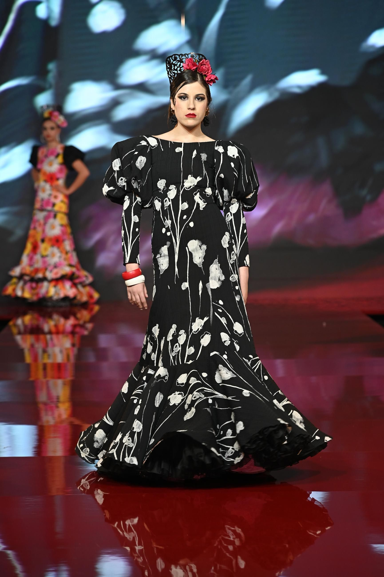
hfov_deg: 12.2
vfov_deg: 18.3
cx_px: 192
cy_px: 288
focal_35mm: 112
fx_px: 1794
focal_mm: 112
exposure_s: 1/200
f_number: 4
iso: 1000
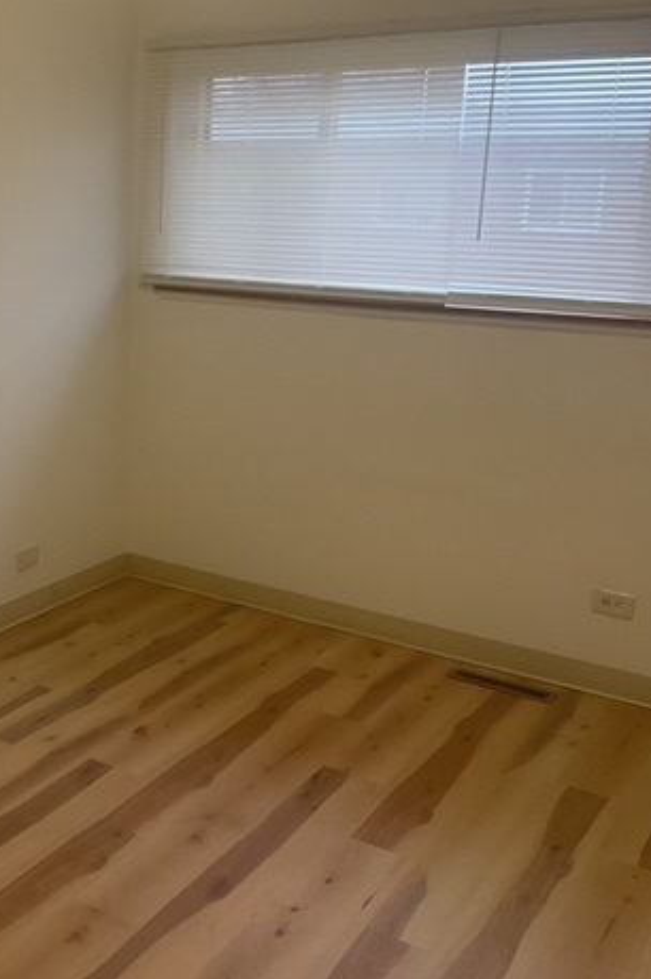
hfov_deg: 31.0
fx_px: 1141
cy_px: 472
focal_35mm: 42
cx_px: 121
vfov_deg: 46.4
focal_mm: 3
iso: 100
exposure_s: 1/60
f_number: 1.8
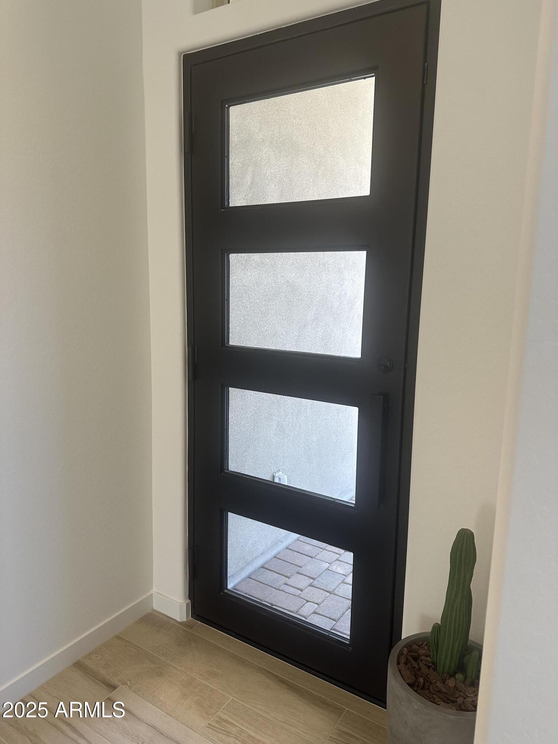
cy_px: 372
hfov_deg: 56.8
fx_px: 516
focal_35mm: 24
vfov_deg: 71.6
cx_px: 279
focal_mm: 6.86
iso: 125
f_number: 1.78
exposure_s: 1/120
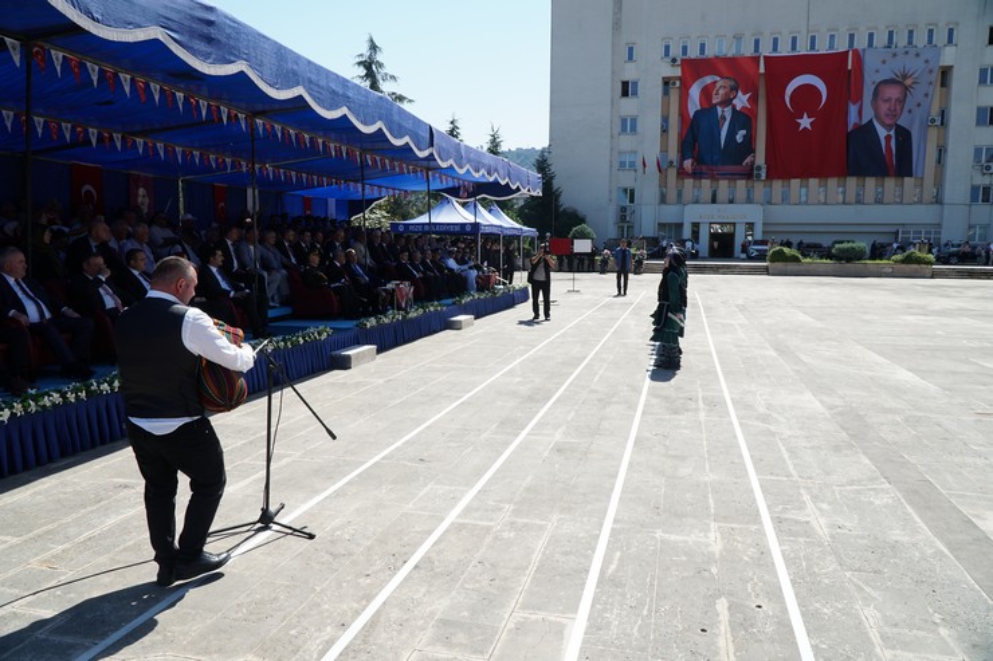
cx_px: 496
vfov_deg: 47.9
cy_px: 330
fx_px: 745
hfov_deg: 67.4
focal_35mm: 27
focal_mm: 18
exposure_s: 1/250
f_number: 7.1
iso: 100
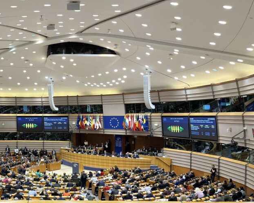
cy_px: 144
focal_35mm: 42
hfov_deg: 42.0
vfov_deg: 35.1
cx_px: 52
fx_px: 316
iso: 100
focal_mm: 5.1
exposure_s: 1/100
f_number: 1.6
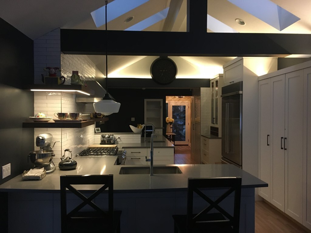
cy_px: 116
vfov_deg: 48.2
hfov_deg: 61.7
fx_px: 261
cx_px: 156
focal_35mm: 29
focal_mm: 4.15
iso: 125
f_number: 2.2
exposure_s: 1/30
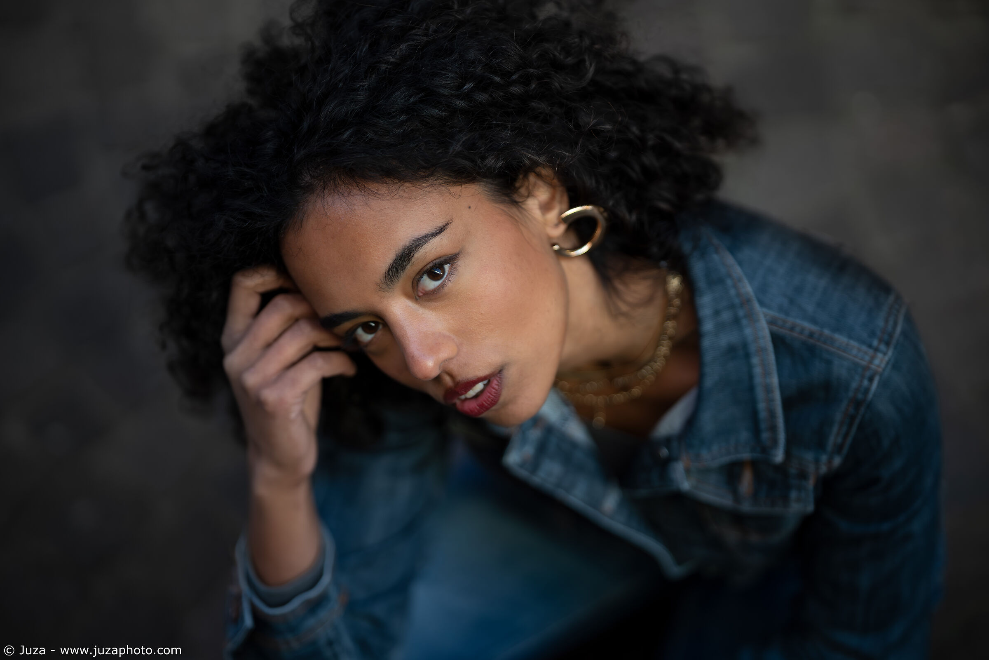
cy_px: 330
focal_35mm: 85
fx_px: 2335
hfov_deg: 23.9
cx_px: 494
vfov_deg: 16.1
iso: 800
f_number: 1.4
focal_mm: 85
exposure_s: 1/2000
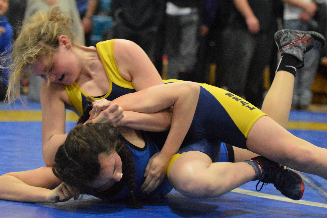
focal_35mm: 128
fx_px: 1157
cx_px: 164
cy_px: 109
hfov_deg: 16.1
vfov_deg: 10.7
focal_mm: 85
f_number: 2.8
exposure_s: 1/125
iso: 3200
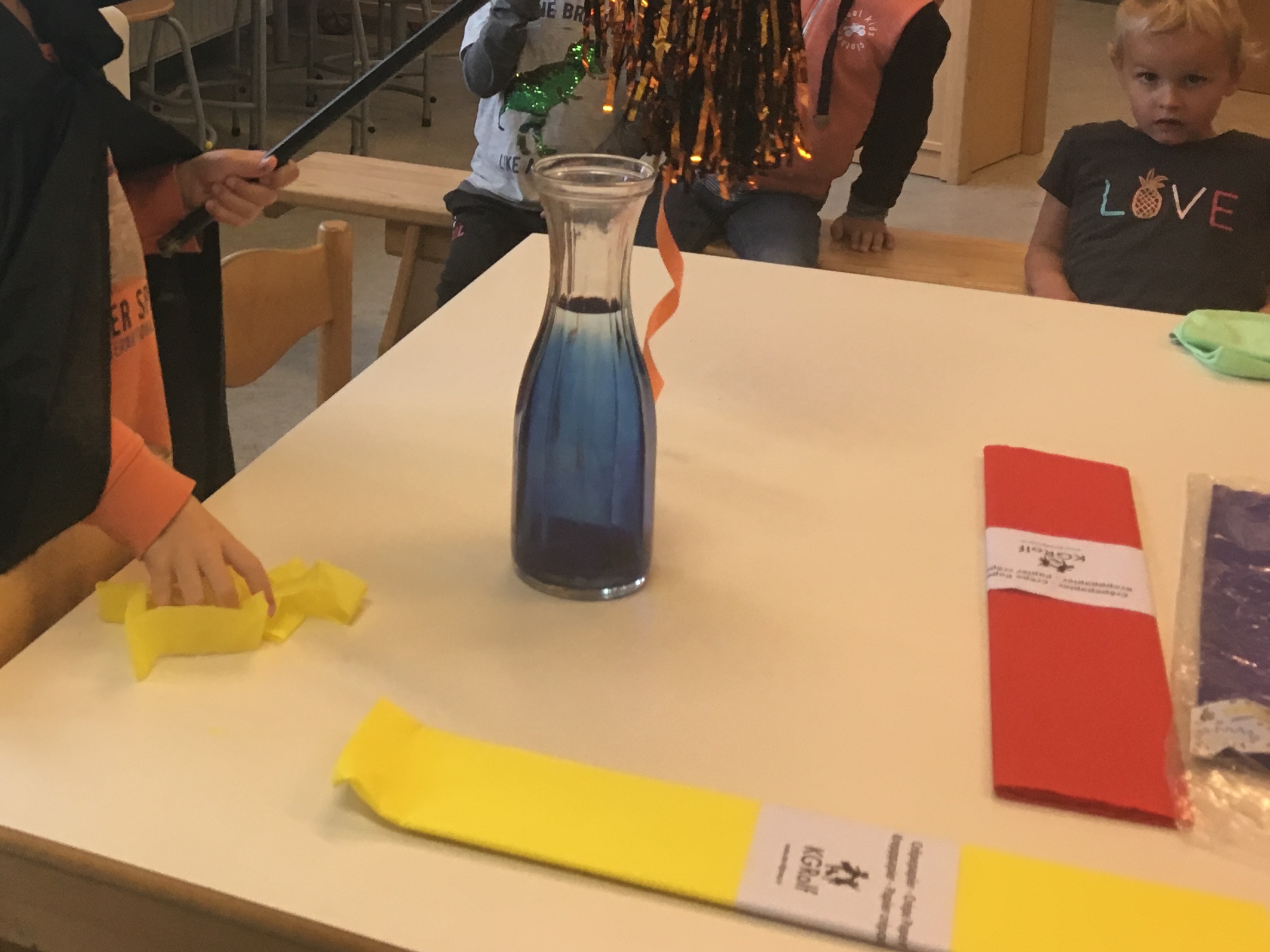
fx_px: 2018
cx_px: 179
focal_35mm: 55
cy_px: 109
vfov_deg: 25.8
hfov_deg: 33.5
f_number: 2.2
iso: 64
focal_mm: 4.15
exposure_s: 1/33
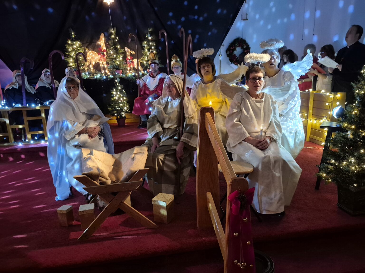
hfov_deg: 73.9
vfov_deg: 58.9
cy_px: 136
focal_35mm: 23
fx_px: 243
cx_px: 182
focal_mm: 5.4
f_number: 1.8
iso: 1600
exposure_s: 1/17
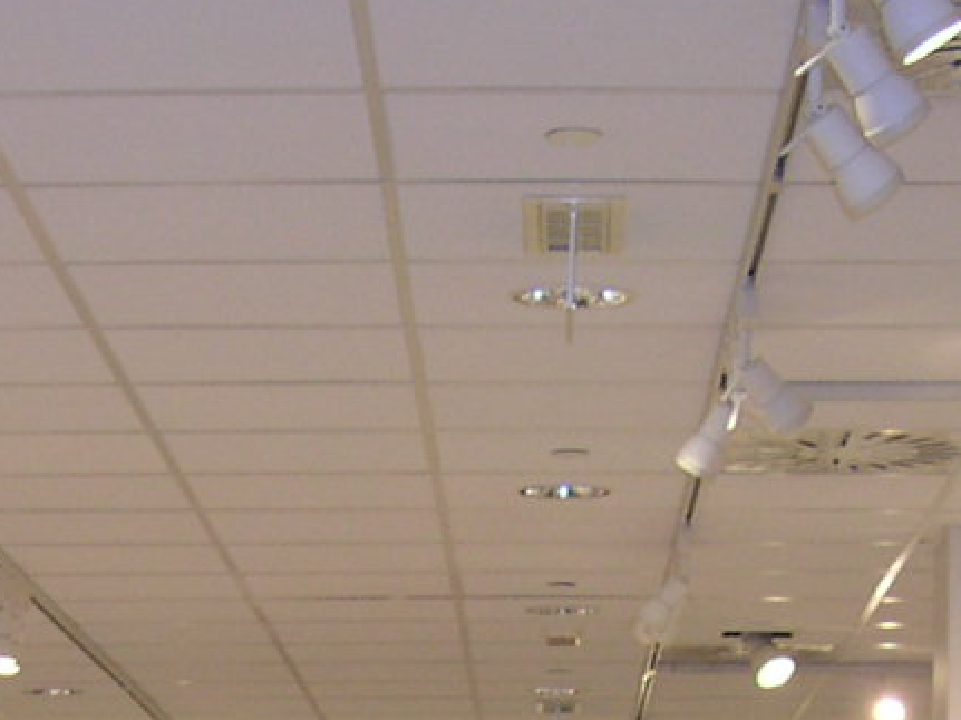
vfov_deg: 10.0
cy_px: 1257
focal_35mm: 141
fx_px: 3913
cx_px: 201
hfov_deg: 13.9
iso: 100
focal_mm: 8
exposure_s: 1/58.2
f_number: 2.8
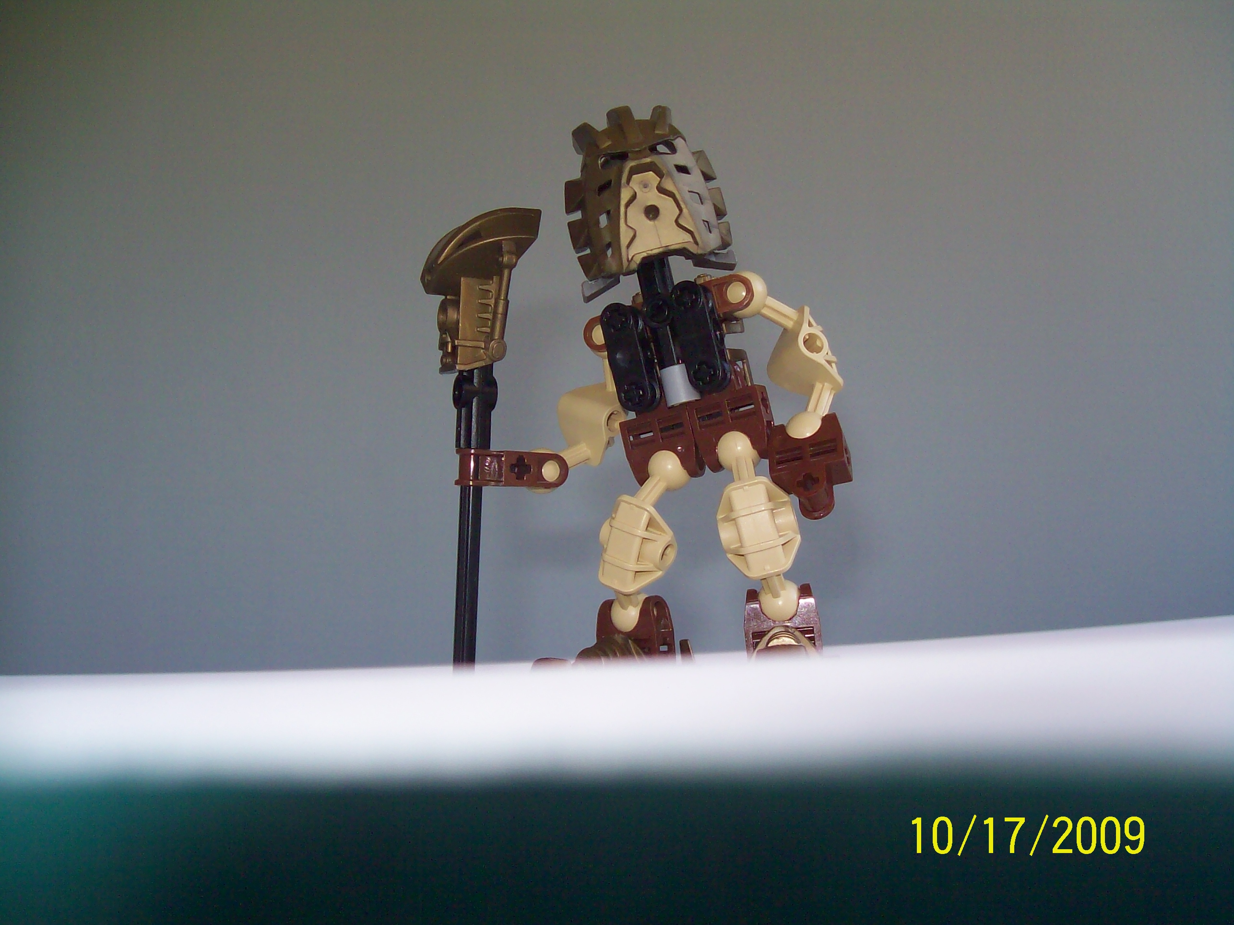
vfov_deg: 39.6
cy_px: 462
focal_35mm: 36
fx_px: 1283
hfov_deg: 51.4
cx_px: 617
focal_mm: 6
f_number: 2.7
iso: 80
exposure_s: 1/64
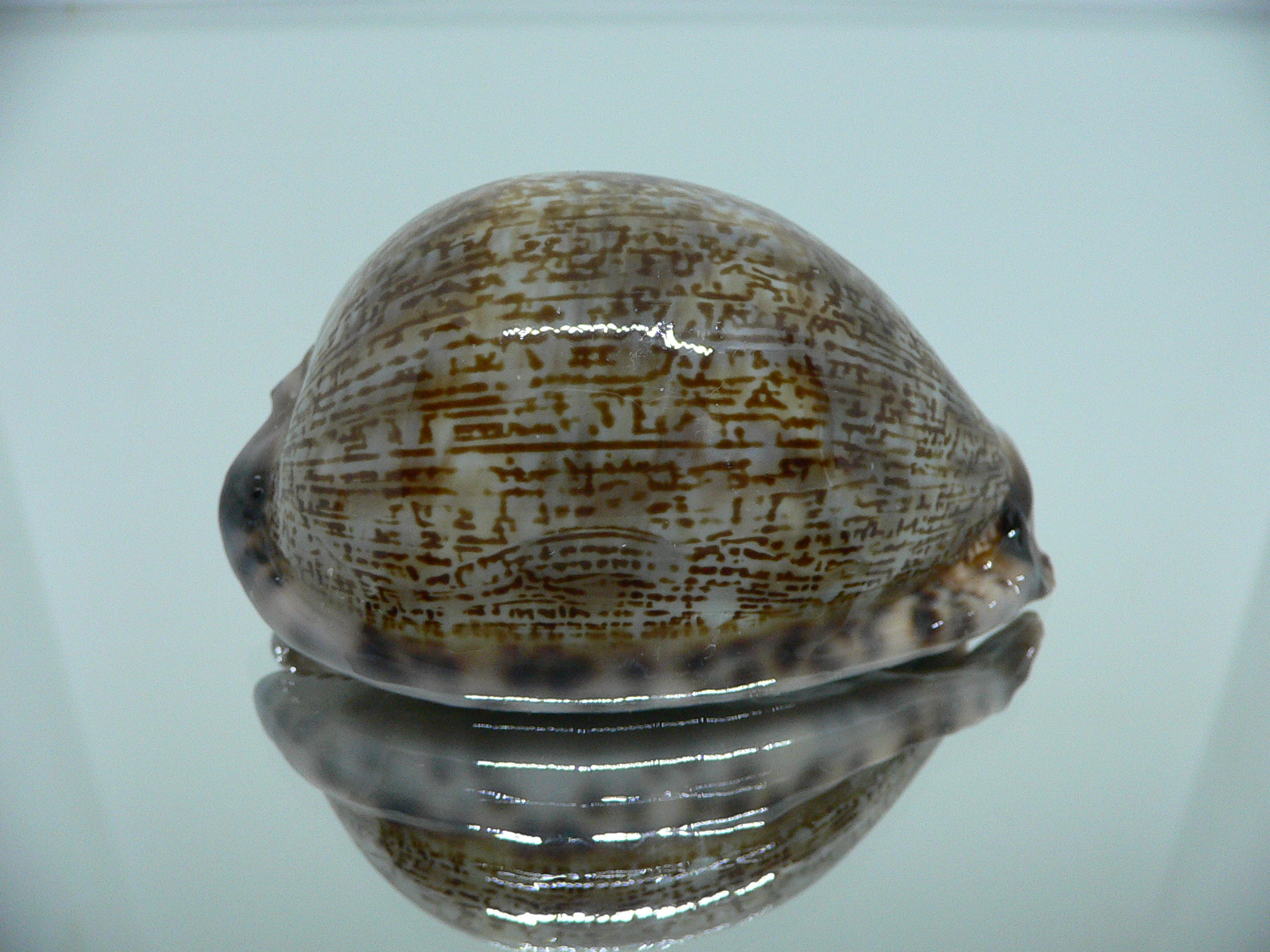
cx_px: 635
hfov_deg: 52.6
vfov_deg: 40.7
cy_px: 476
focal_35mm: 35
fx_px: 1284
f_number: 2.8
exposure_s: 1/60
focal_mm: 4.6
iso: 200
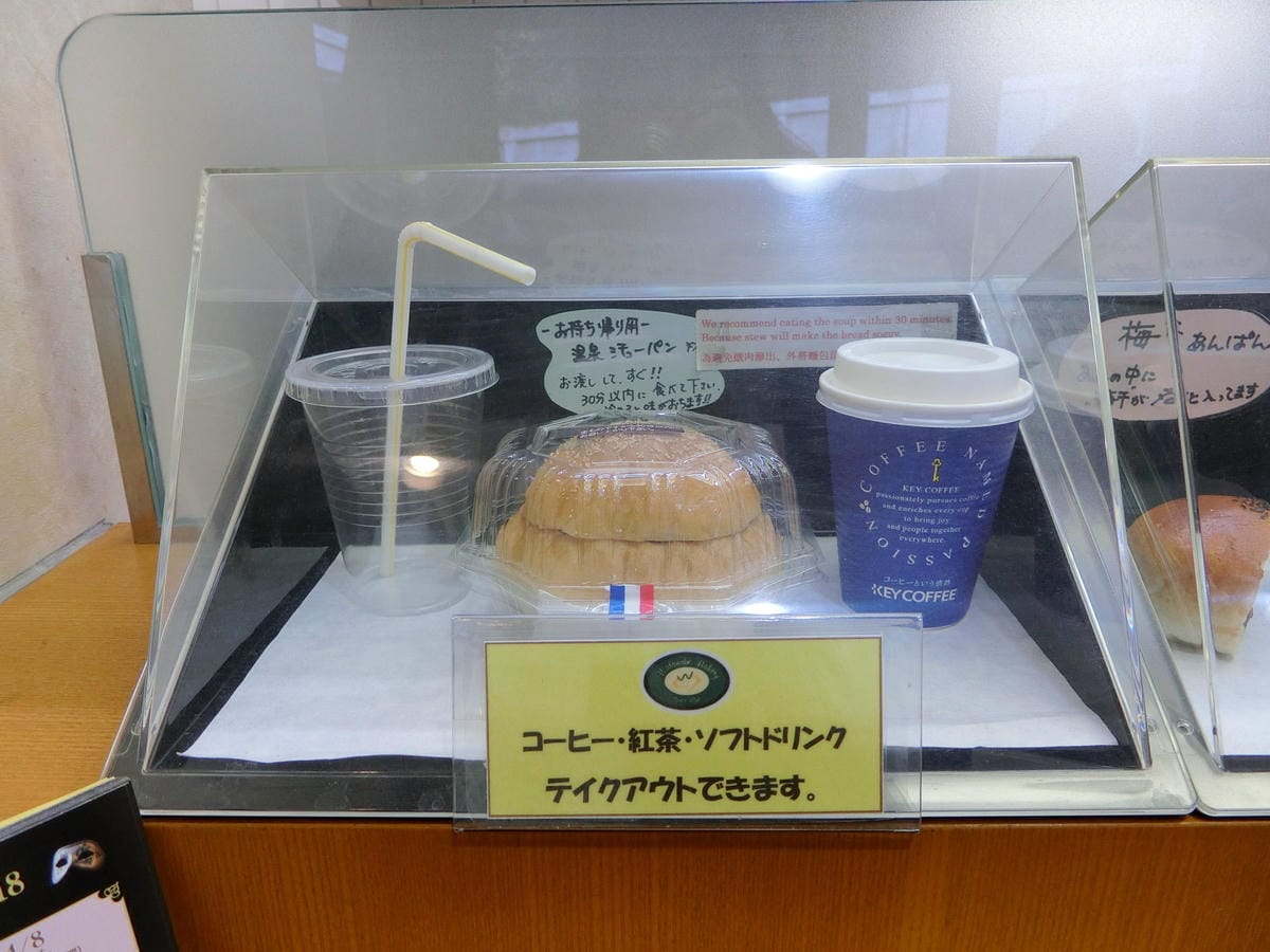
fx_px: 917
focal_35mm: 25
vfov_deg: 54.9
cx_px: 635
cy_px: 476
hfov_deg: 69.4
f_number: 2.8
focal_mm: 5.4
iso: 160
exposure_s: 1/60
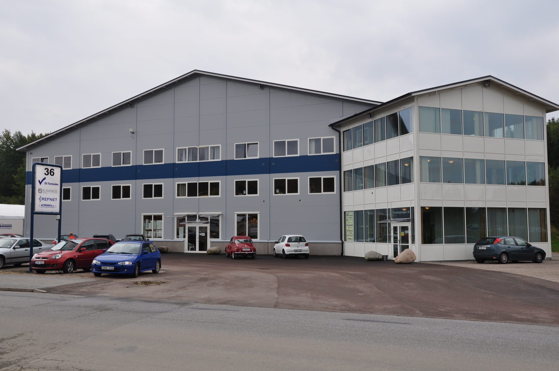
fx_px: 558
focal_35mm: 36
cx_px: 280
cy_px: 186
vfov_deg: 36.8
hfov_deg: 53.2
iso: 200
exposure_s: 1/125
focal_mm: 24
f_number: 9
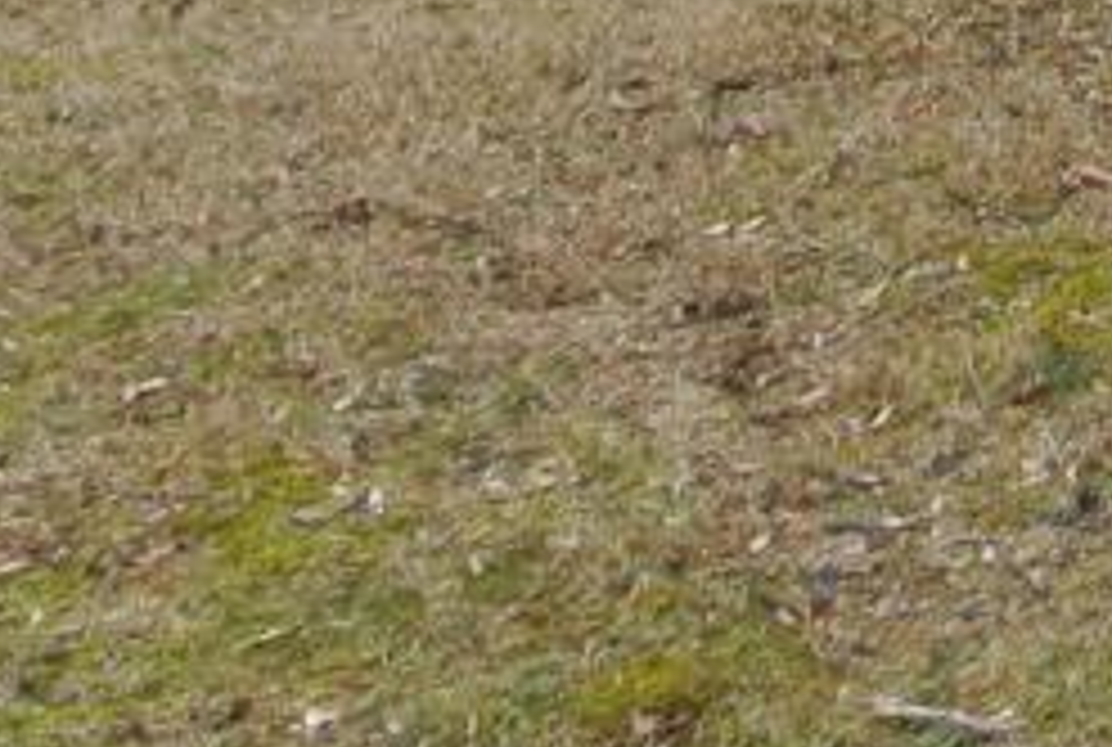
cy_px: -1863
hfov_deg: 8.5
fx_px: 7029
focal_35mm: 227
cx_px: 2386
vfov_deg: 5.5
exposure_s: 1/60
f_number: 4
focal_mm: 11
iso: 100
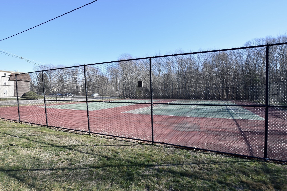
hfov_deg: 92.4
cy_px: 96
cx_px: 144
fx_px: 137
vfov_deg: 69.6
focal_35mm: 17
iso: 220
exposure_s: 1/250
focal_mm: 11.5
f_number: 8
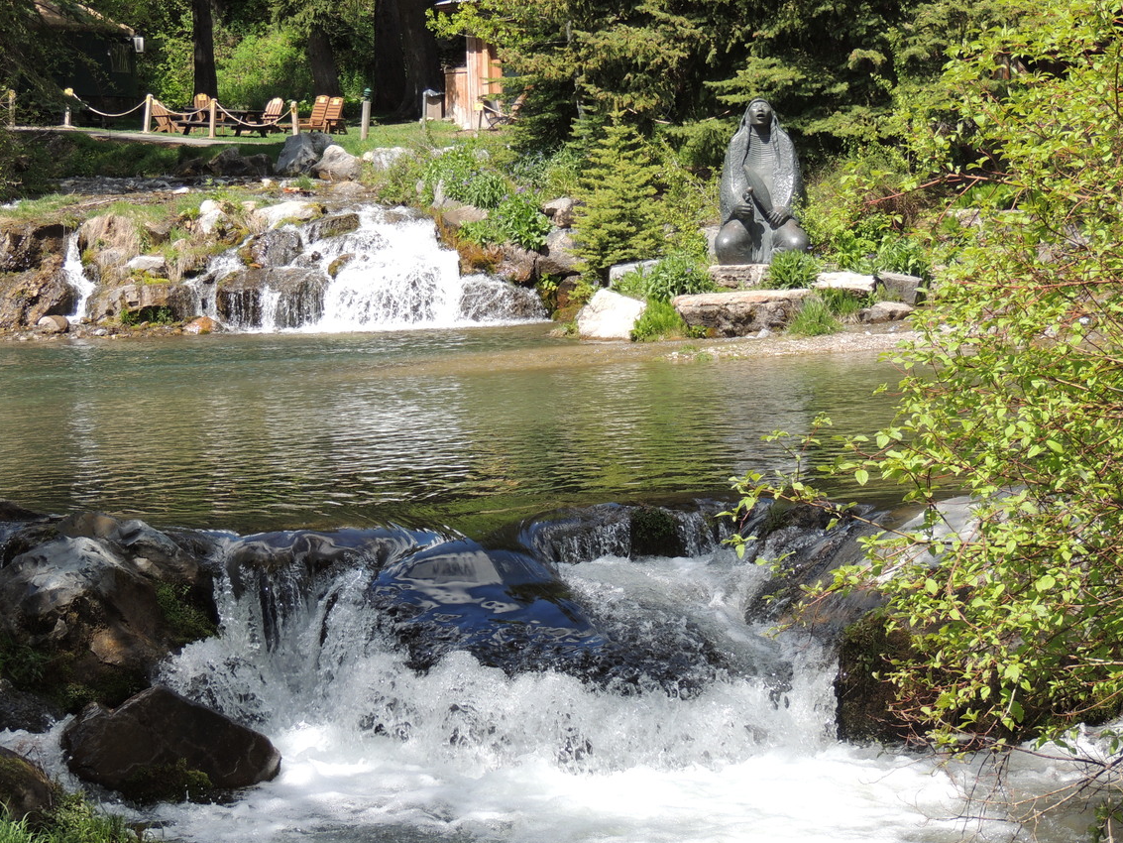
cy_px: 442
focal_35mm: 96
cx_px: 529
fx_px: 3115
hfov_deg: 20.4
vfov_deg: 15.4
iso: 100
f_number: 4
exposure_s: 1/400
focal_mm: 15.1
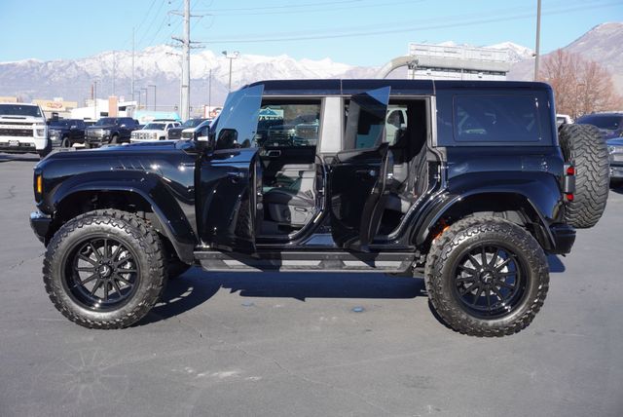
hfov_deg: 43.6
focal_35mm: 45
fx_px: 779
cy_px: 208
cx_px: 312
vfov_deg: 29.9
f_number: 8
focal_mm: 30
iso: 100
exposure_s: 1/160
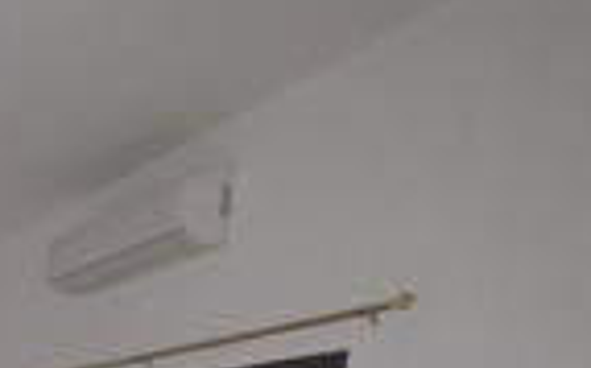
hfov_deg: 34.0
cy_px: 622
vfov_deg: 21.6
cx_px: -159
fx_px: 708
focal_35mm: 44
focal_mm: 2.2
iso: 400
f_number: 1.9
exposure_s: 1/10.5
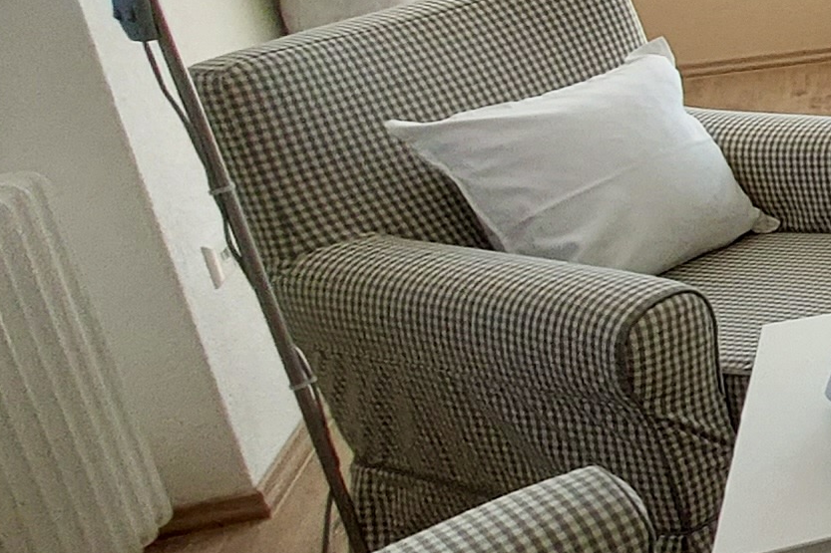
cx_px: 1588
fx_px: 1223
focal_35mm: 53
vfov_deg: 24.7
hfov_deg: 20.6
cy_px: 50
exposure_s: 1/227
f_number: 2.2
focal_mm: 1.42
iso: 64
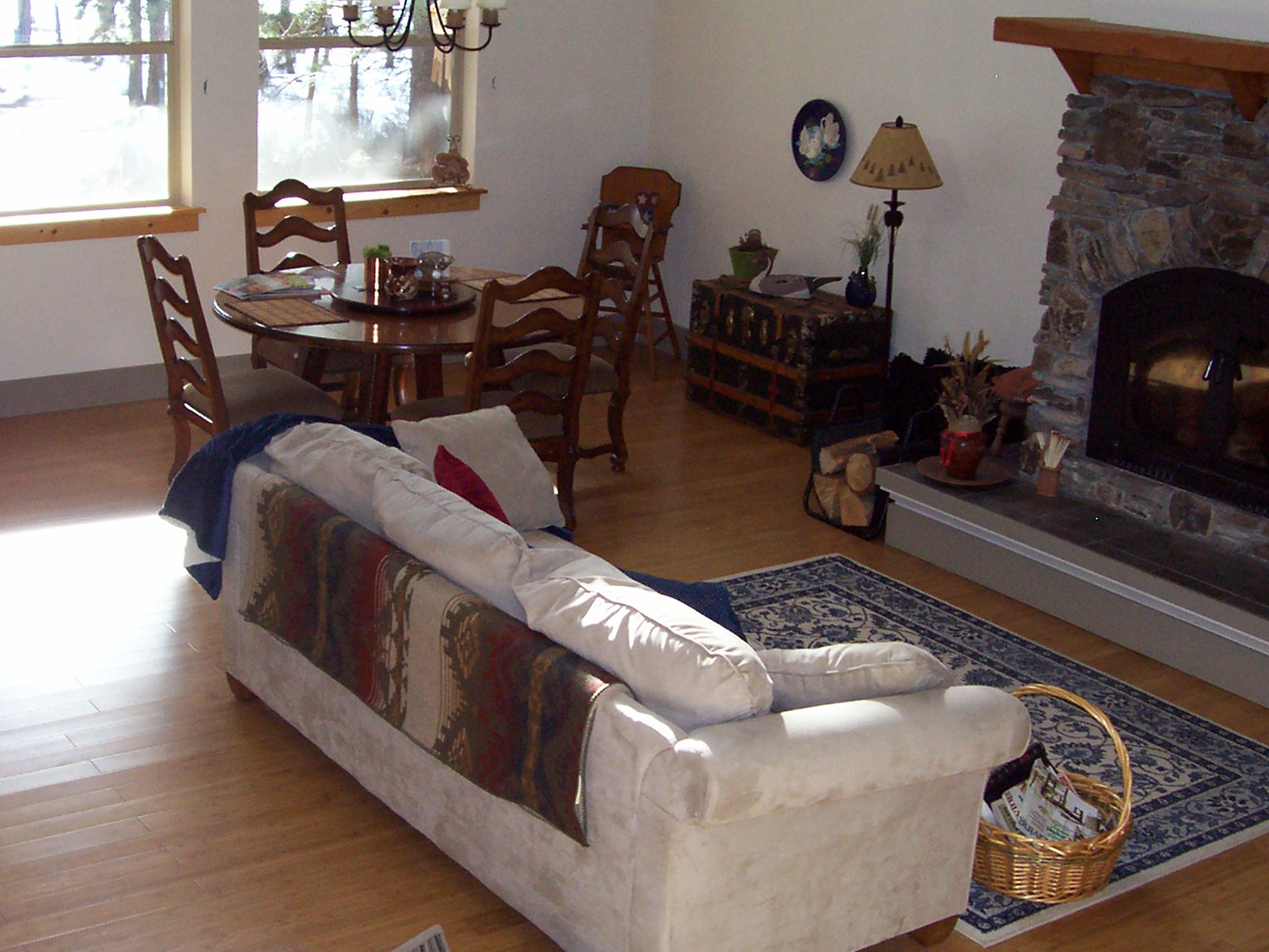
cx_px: 608
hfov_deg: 36.8
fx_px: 1907
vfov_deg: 28.0
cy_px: 479
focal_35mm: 52
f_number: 2.7
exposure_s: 1/112
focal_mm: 5.6
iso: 140
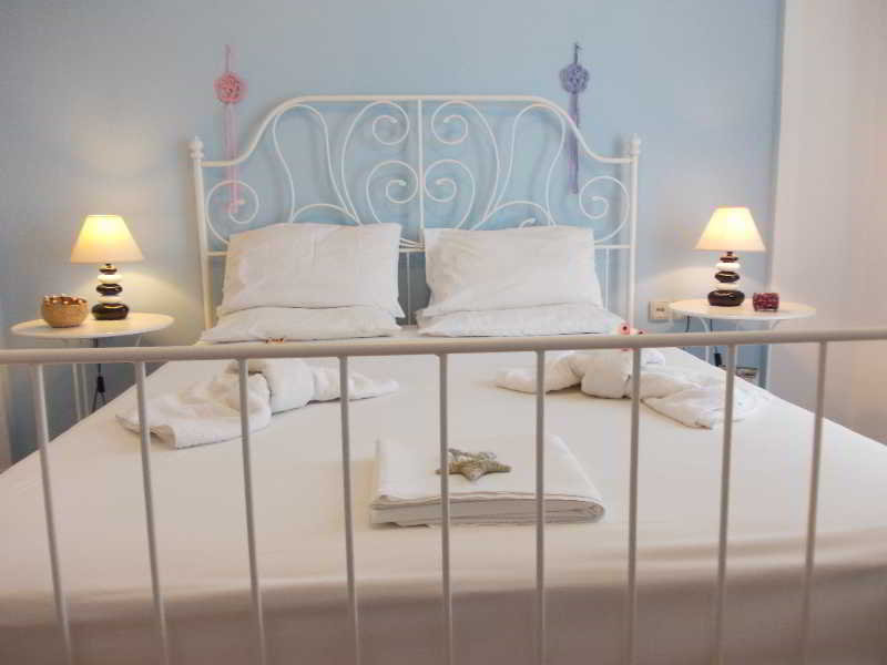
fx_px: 717
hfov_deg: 63.4
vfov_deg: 49.7
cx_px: 444
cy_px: 332
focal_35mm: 28
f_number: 2.7
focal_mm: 4
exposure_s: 1/25
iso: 80
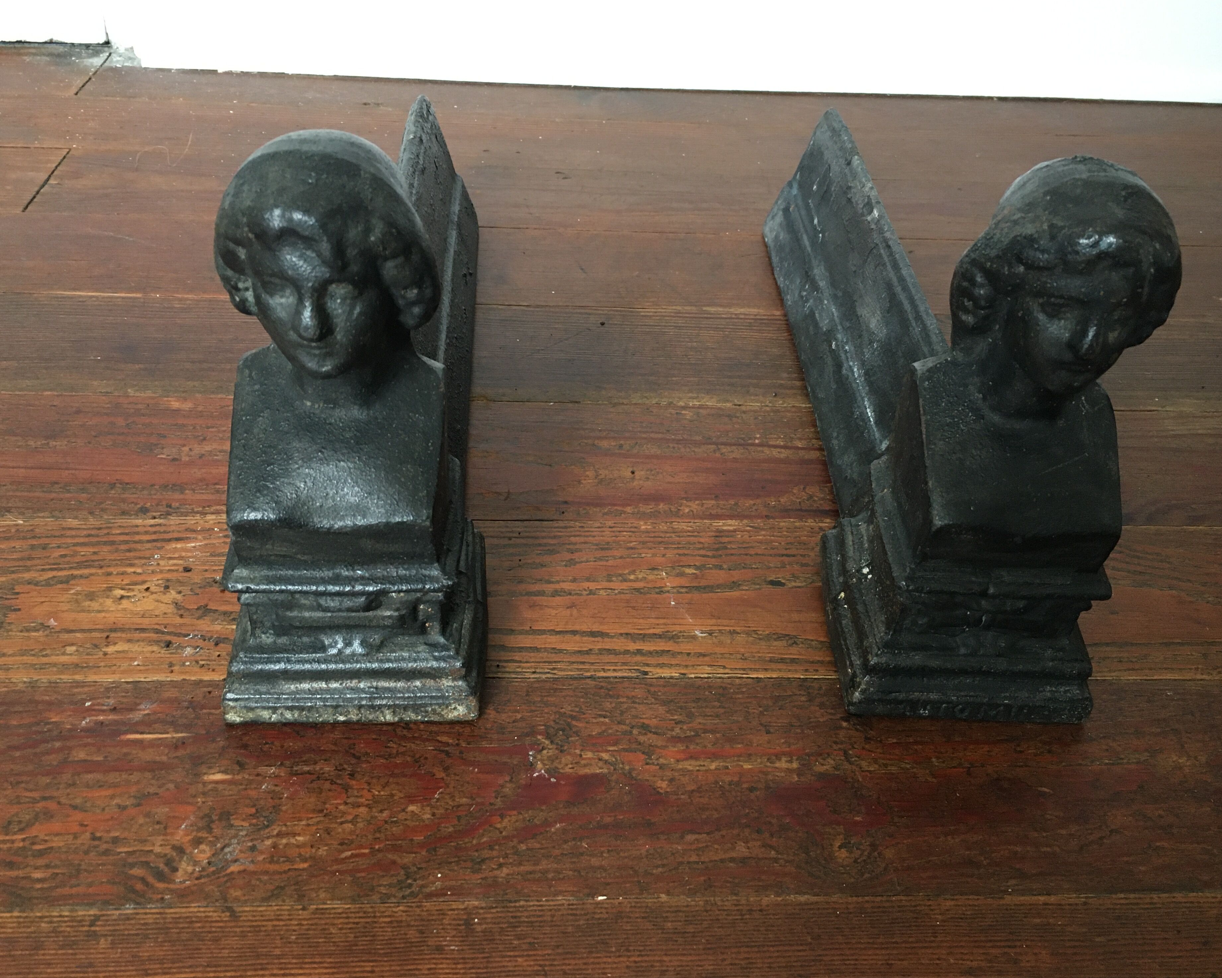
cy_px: 482
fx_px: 1121
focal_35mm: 31
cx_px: 627
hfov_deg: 57.2
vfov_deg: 47.1
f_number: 2.2
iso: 200
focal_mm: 4.15
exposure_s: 1/33
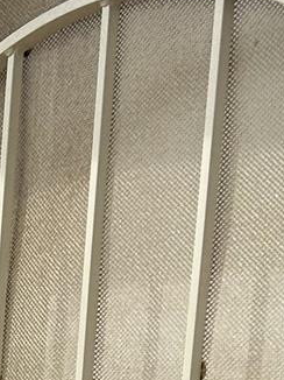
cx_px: -298
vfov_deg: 9.8
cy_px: 807
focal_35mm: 184
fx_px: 2015
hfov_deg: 7.7
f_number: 1.5
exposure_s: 1/2915
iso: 50
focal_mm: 5.7
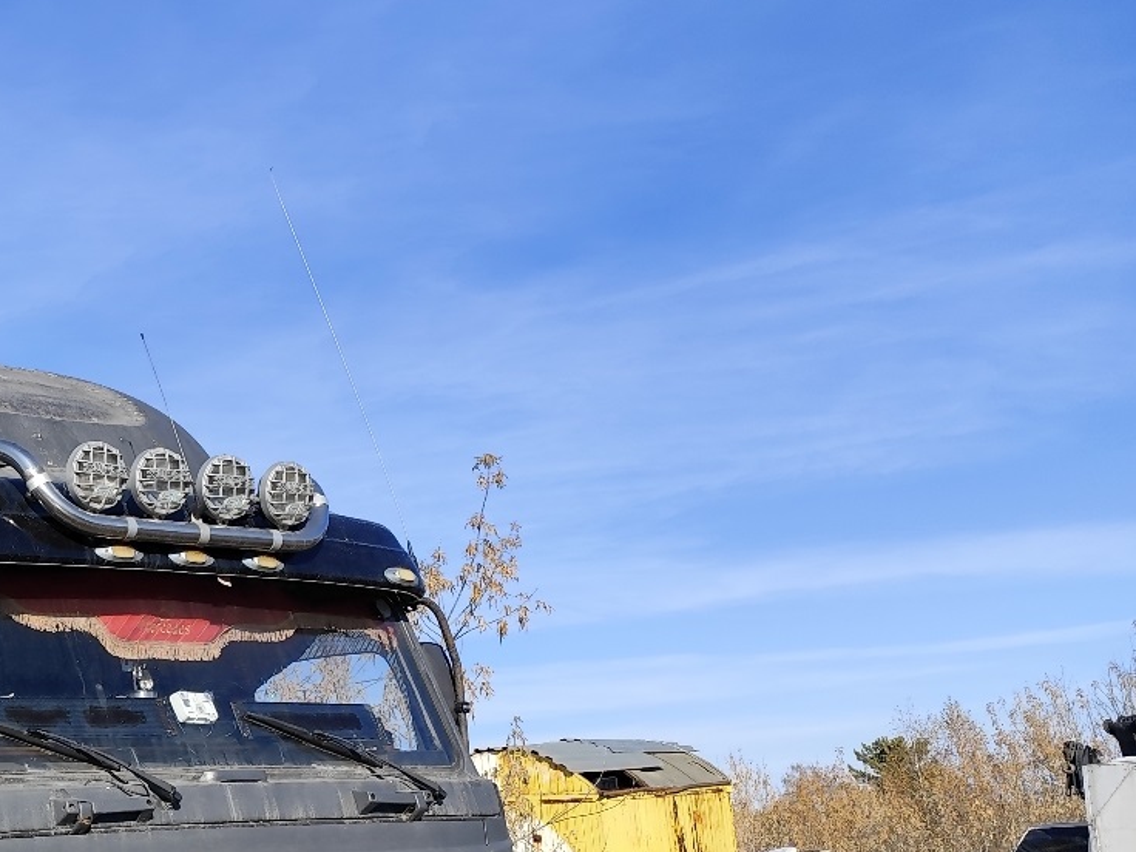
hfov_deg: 33.2
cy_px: 637
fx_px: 1674
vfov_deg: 28.2
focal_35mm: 51
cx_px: -85
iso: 50
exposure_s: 1/860
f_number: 1.65
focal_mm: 6.19
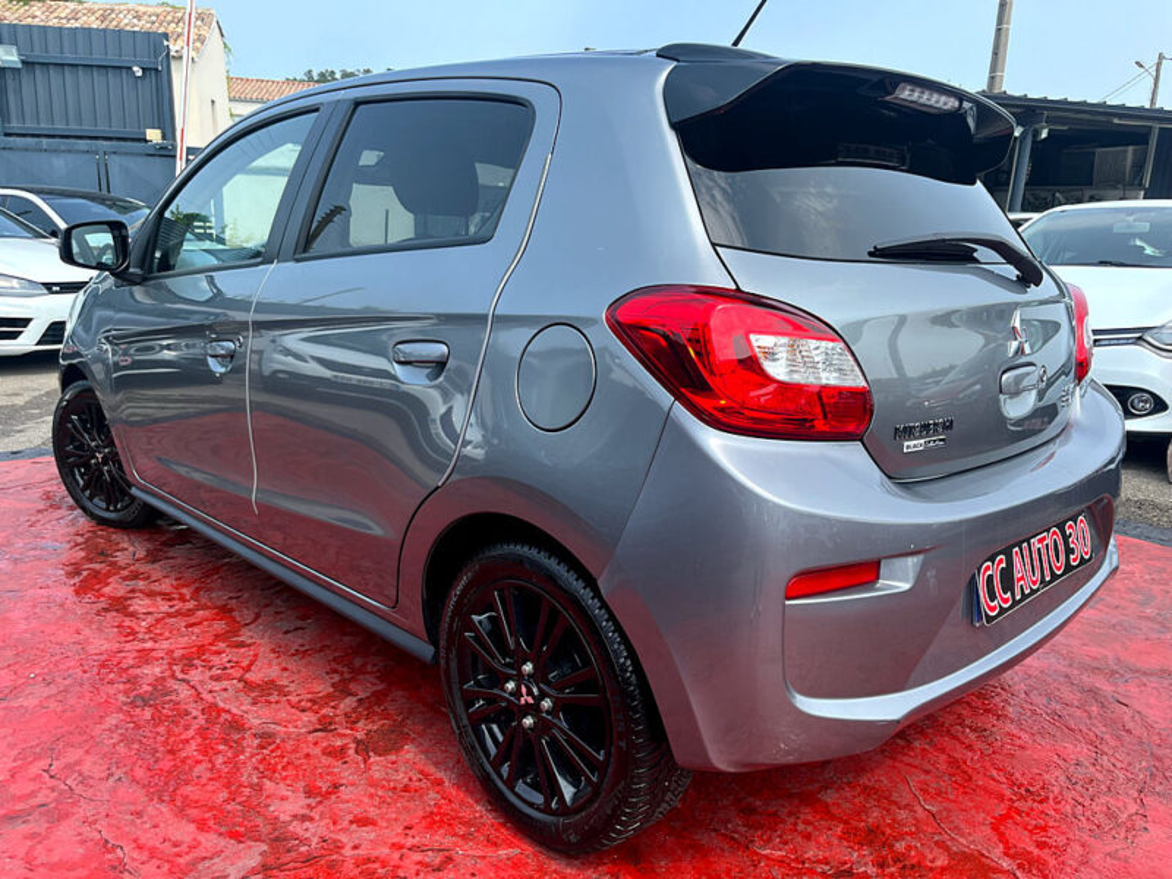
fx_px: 880
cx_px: 586
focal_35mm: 26
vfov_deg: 53.1
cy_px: 440
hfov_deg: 67.3
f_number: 1.6
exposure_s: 1/1186
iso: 50
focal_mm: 5.1
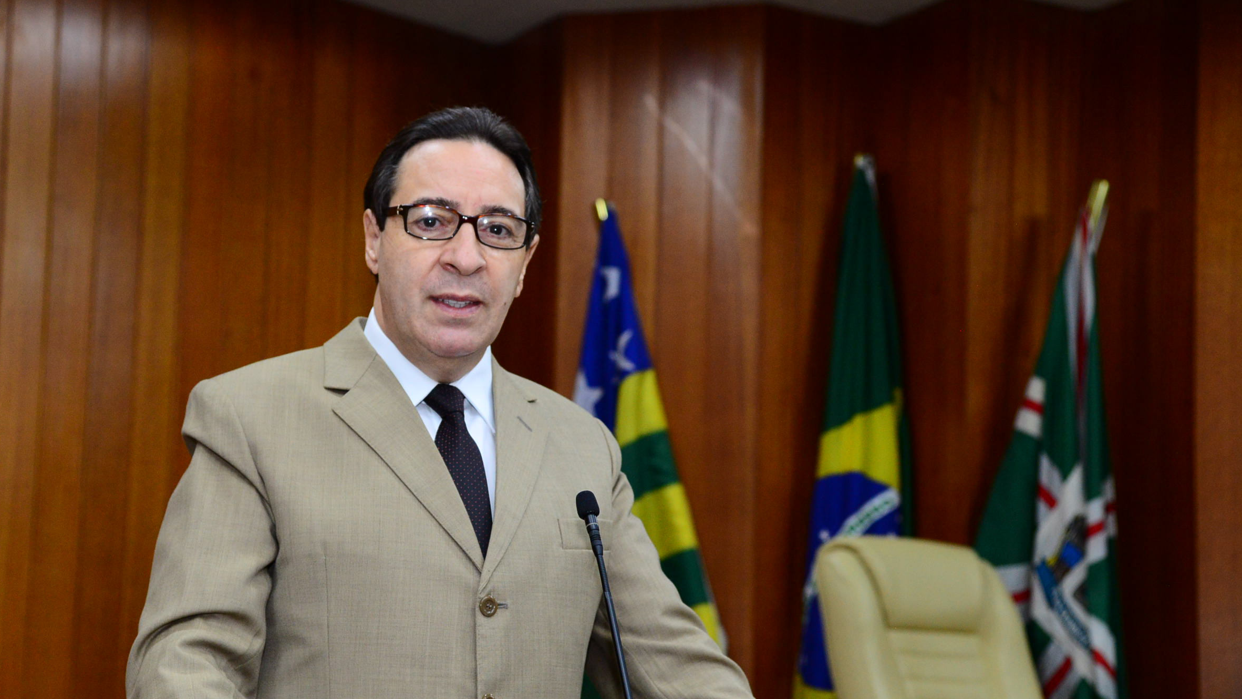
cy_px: 435
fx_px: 2898
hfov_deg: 24.1
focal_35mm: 88
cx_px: 480
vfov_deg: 13.7
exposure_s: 1/80
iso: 2000
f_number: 4.5
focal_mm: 66
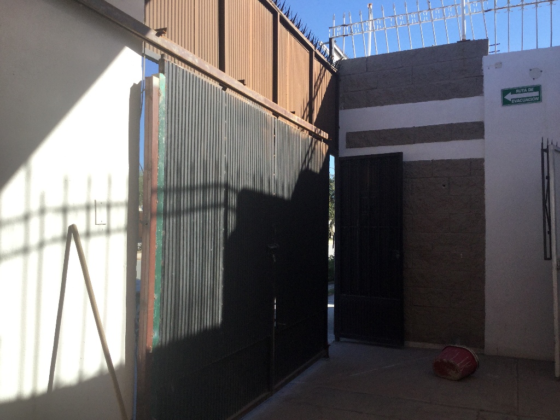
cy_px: 210
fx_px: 502
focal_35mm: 31
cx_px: 280
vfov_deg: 45.4
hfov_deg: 58.4
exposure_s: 1/1253
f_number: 2.4
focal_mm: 3.3
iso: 25
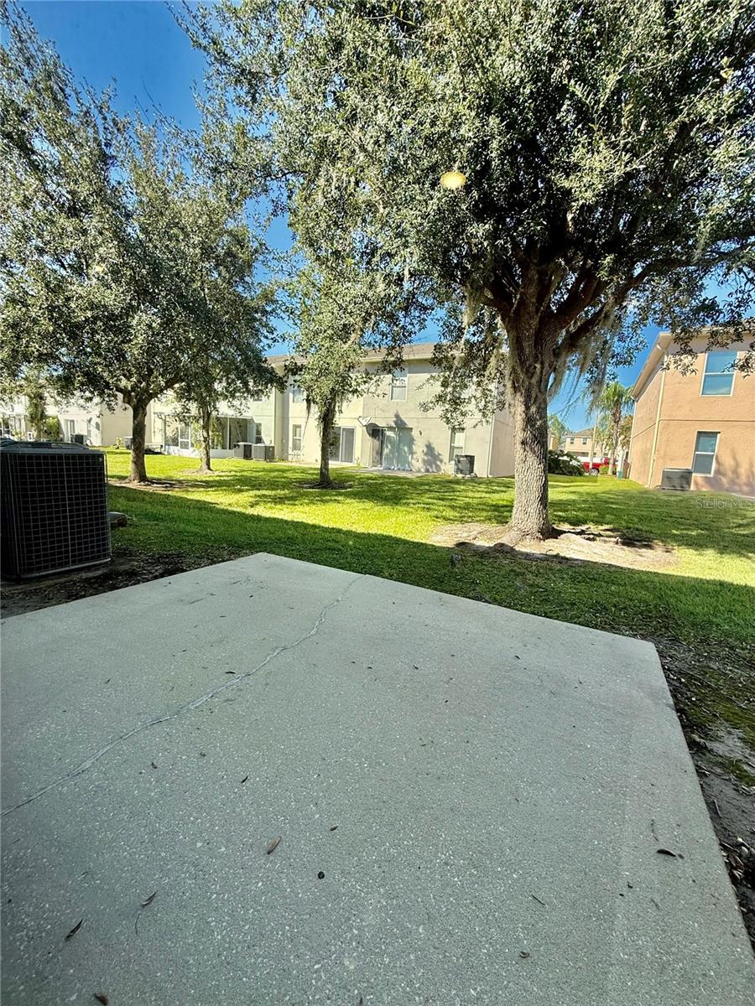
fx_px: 407
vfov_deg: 102.1
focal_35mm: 14
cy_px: 503
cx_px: 378
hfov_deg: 85.7
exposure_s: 1/853
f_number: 2.2
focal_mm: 2.22
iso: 64
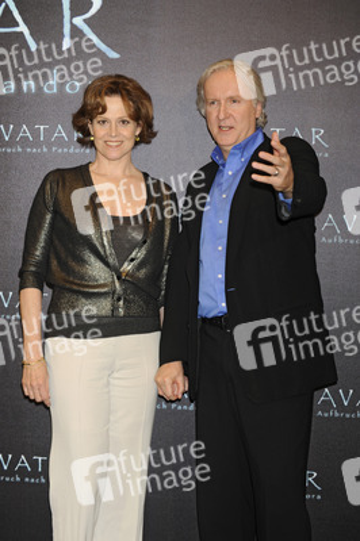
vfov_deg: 28.9
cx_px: 180
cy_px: 270
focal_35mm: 70
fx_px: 1052
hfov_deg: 19.4
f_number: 5.6
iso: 400
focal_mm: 70
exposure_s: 1/160
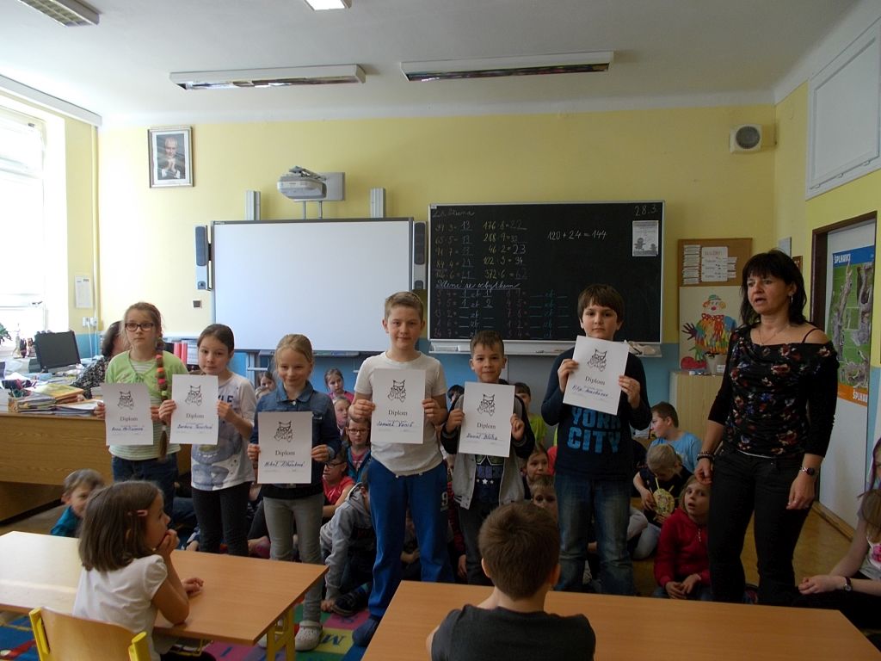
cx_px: 440
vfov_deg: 53.1
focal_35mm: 26
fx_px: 662
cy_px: 330
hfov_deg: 67.3
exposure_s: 1/25
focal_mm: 4.6
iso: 80
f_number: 3.2
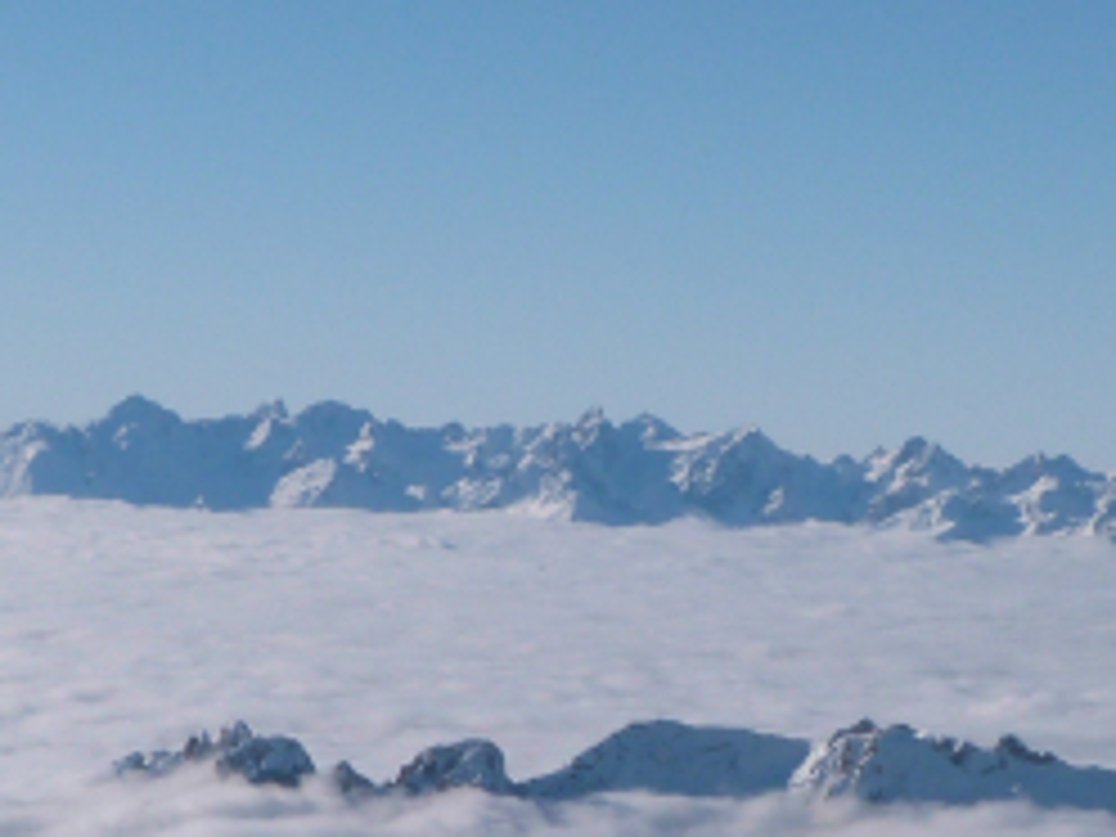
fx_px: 4385
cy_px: 711
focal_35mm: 136
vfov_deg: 10.9
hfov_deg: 14.5
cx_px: 720
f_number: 5.6
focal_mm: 7.9
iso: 100
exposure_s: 1/1000
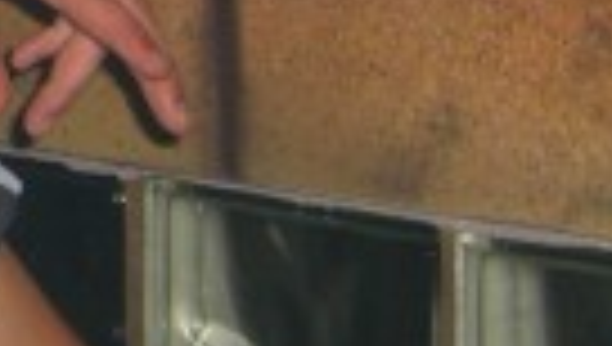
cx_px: -482
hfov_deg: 9.3
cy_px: -99
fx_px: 3592
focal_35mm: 221
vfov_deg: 5.5
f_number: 3.1
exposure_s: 1/60
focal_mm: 9.5
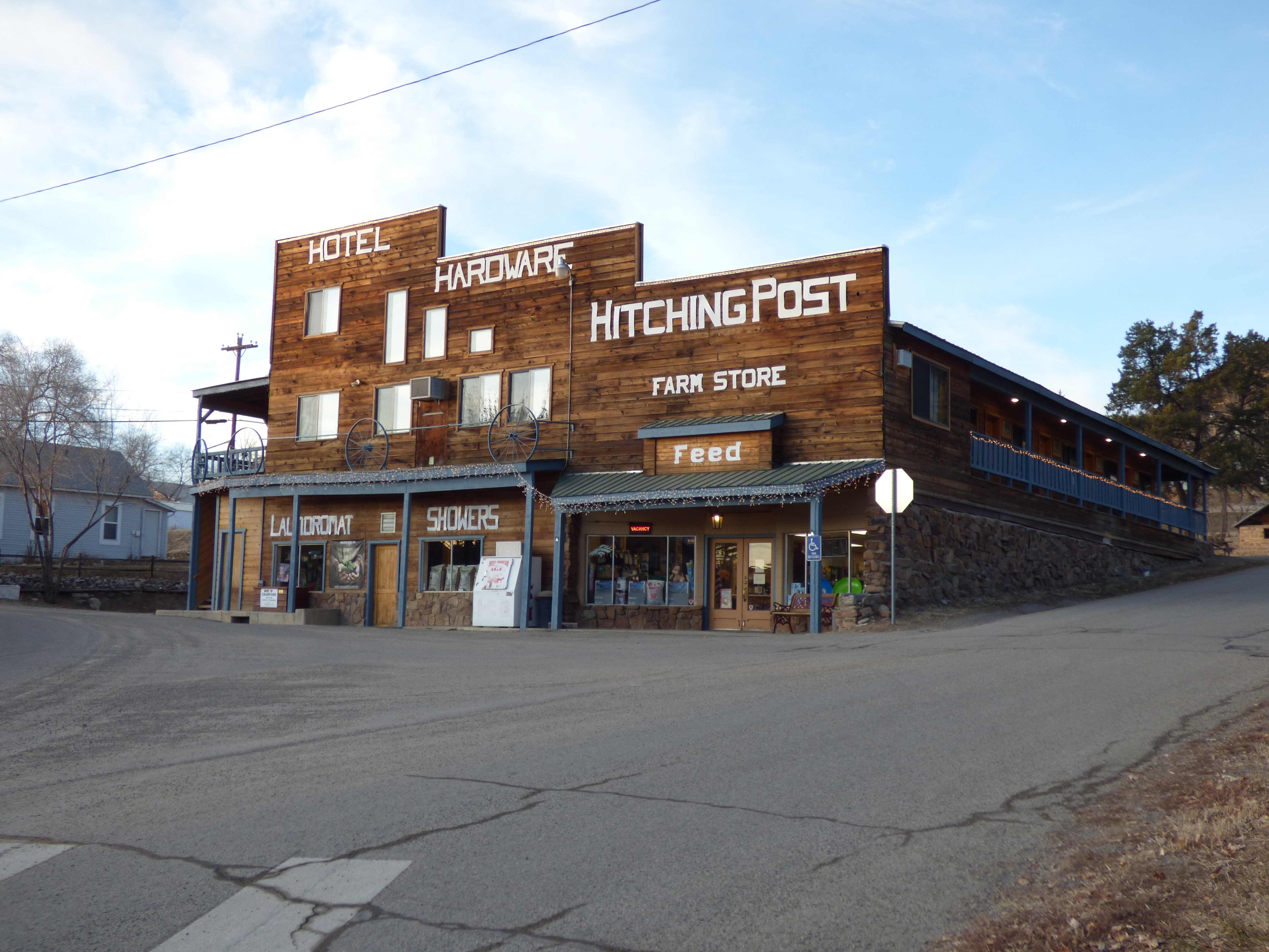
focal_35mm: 37
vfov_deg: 38.7
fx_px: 1356
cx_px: 634
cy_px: 476
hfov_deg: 50.1
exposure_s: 1/80
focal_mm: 6.47
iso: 100
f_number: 3.5
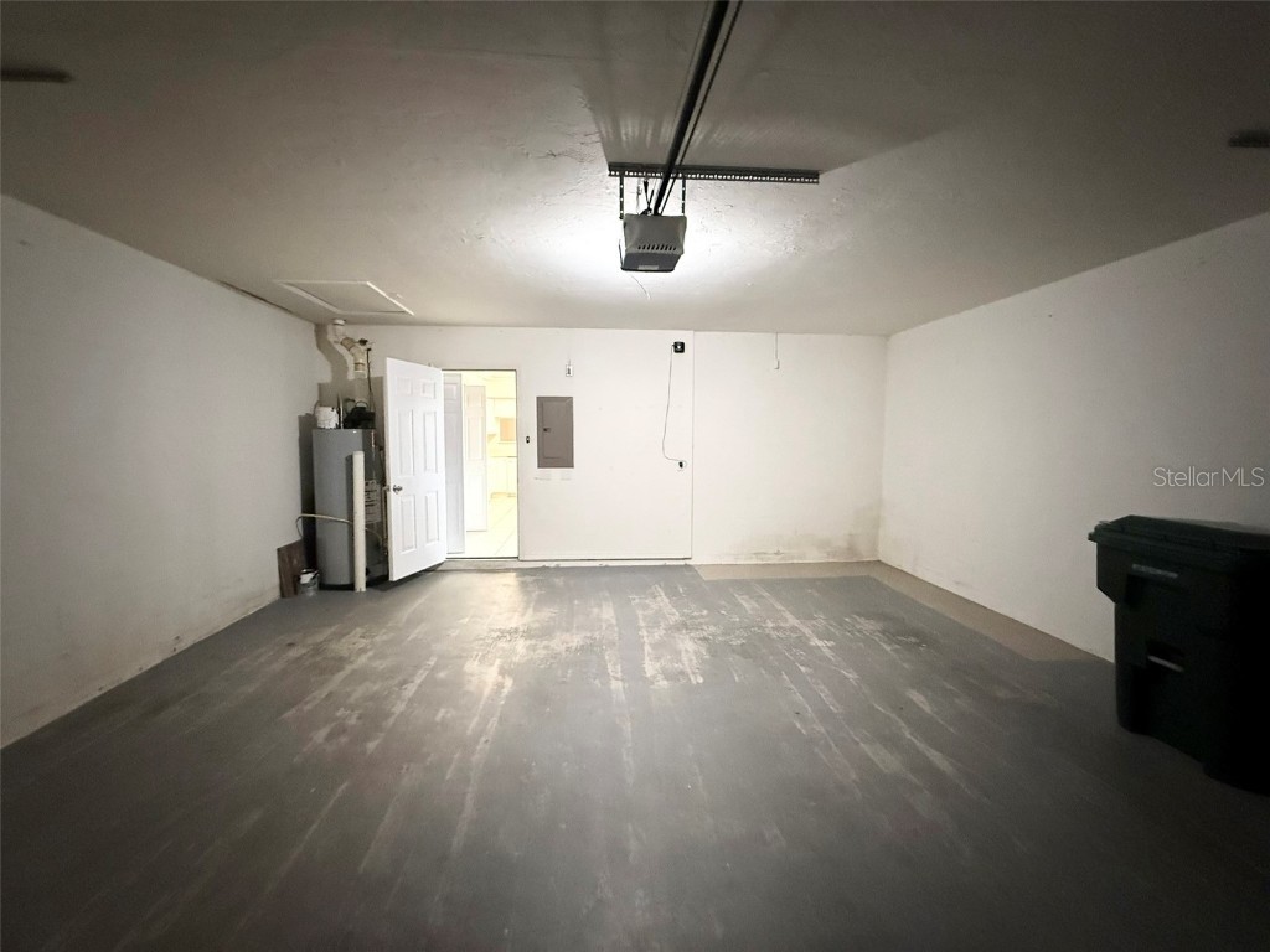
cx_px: 635
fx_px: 514
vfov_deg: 85.7
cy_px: 476
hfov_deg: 102.1
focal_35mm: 14
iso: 1250
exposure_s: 1/60
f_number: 2.2
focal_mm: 2.22
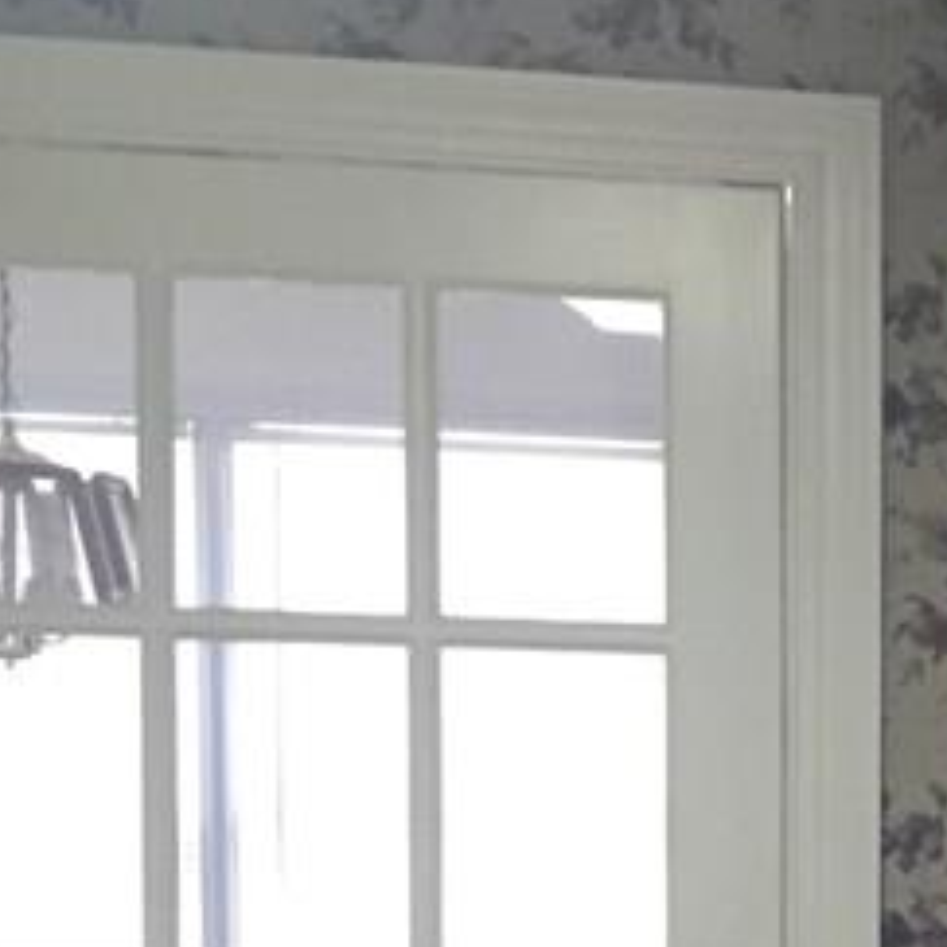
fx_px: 3343
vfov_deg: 15.7
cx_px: 1684
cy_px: 1027
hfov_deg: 14.3
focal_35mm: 108
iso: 200
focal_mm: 4.15
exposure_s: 1/30
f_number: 2.2
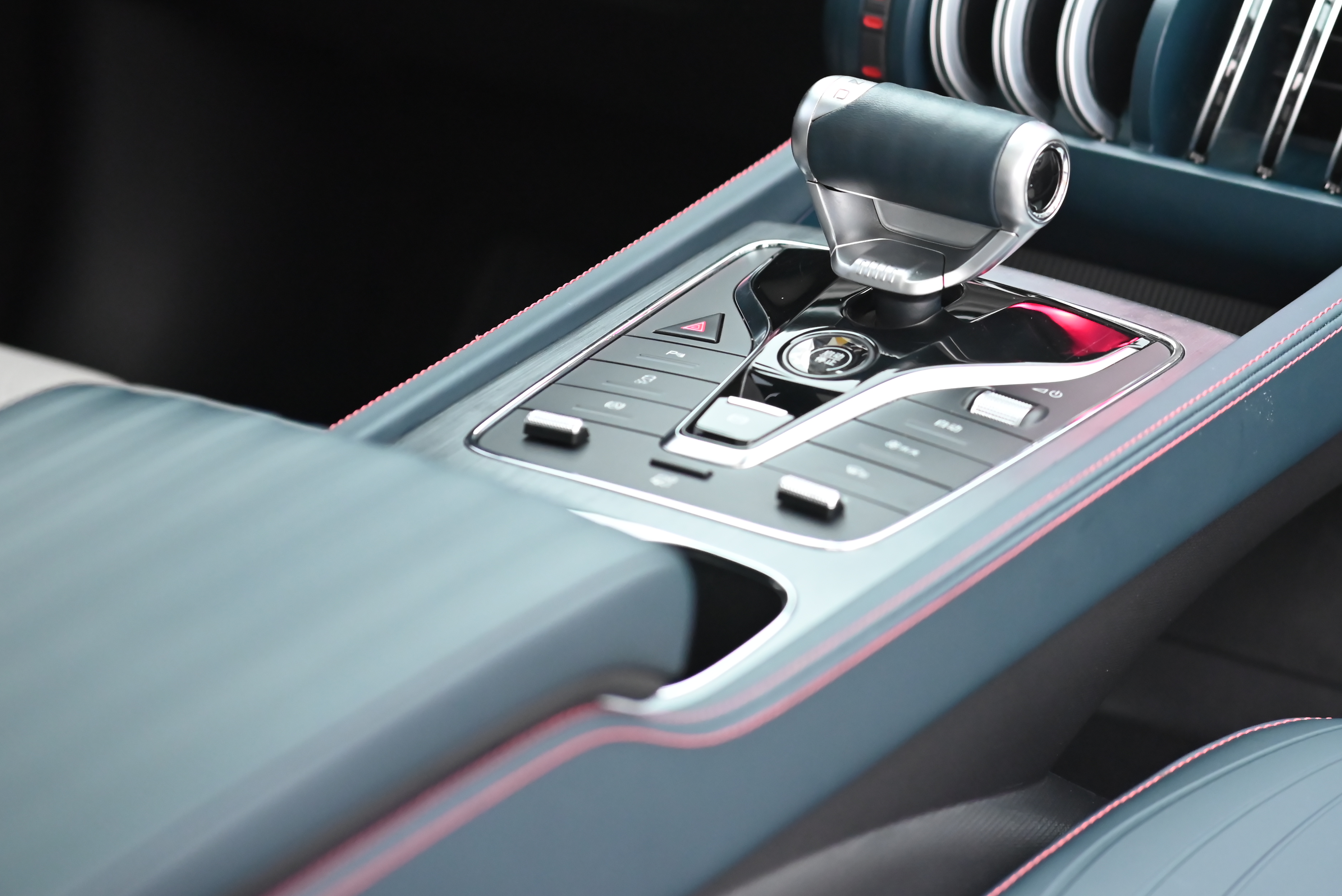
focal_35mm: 137
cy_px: 188
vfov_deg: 10.0
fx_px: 5109
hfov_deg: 14.9
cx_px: 907
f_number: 2.8
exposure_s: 1/125
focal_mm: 85
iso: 2800
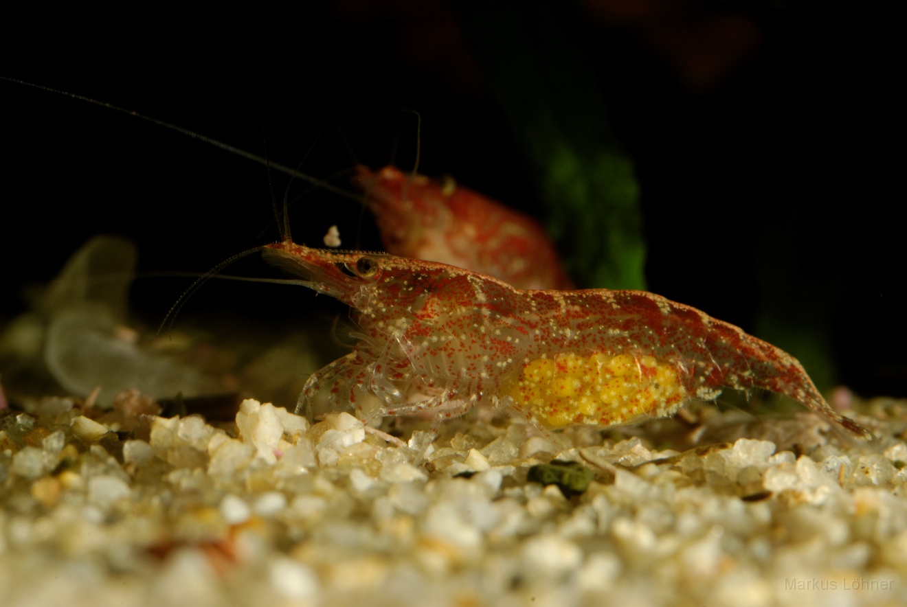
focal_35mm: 150
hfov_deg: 13.7
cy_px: 304
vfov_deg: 9.2
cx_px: 454
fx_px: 3784
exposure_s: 1/125
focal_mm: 100
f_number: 32
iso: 100
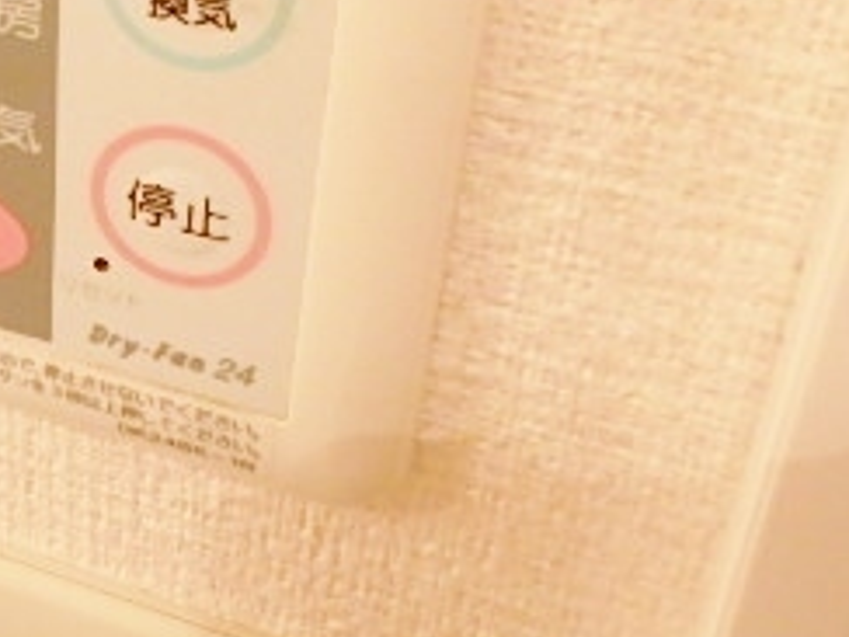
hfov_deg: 32.1
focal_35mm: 55
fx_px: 1349
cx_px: -7
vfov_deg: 24.8
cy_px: -56
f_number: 3.5
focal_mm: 3.7
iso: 800
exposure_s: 1/80
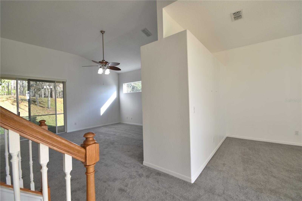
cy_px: 100
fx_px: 126
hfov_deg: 100.4
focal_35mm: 15
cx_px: 151
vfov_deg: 77.3
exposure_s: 1/20
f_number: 10
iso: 100
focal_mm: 10
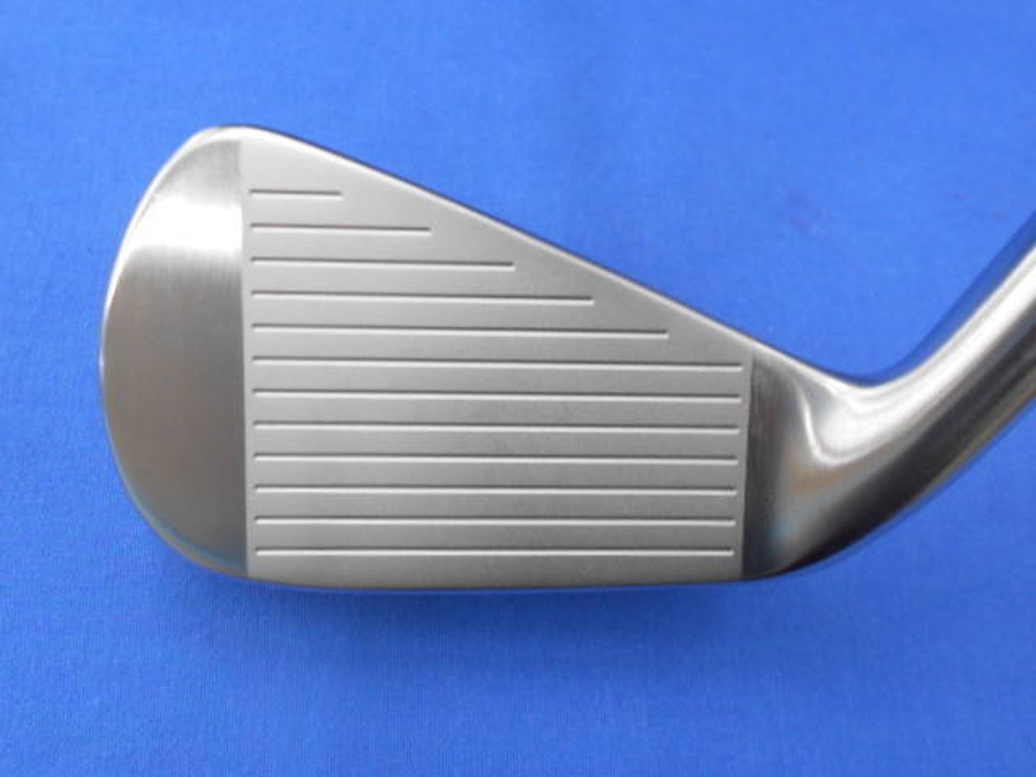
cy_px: 388
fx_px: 898
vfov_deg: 46.8
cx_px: 518
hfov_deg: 60.0
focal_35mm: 30
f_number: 3.4
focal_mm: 5.1
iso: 200
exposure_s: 1/30
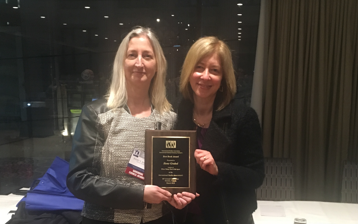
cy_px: 154
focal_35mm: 42
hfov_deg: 47.2
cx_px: 180
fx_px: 410
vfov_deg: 30.2
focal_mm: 4.15
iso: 200
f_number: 2.2
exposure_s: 1/15
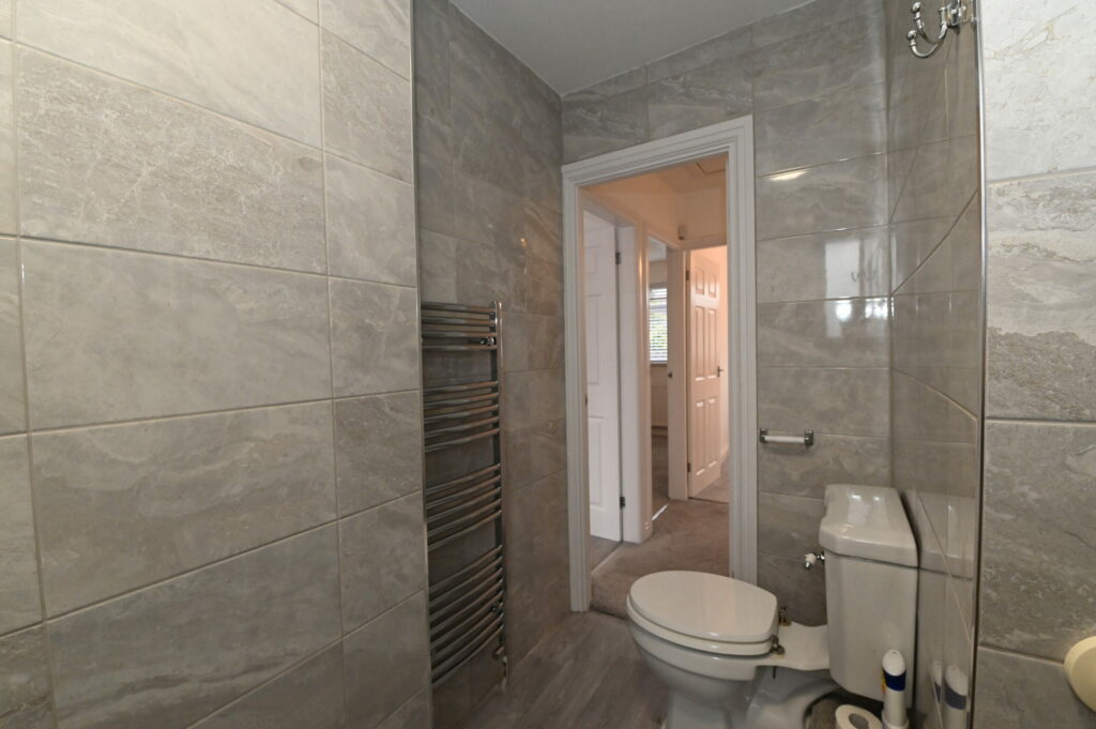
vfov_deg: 77.2
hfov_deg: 100.4
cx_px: 548
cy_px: 364
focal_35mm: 15
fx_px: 456
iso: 5000
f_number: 10
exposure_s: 1/160
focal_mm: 15
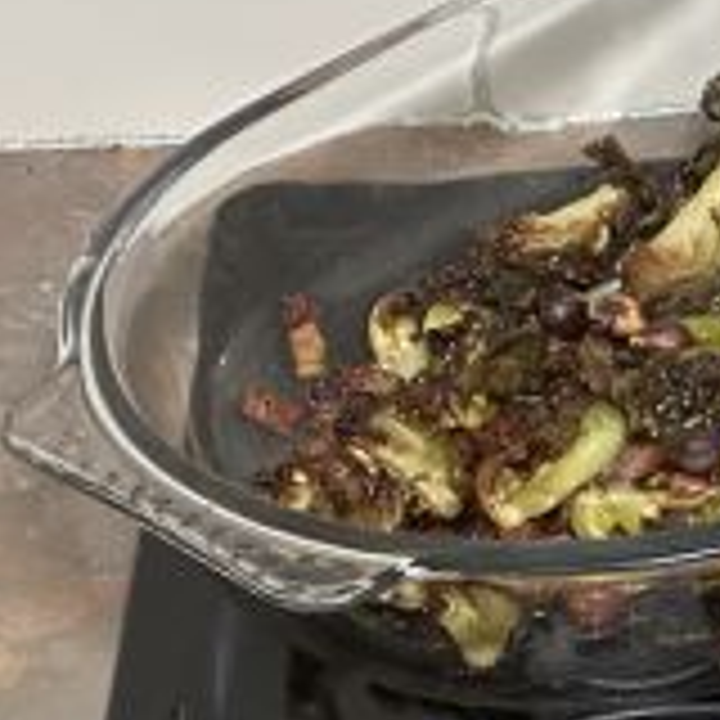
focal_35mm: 256
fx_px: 6024
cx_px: 1341
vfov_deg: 6.8
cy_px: 657
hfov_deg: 6.7
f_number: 2.8
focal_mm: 9
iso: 1000
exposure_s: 1/34
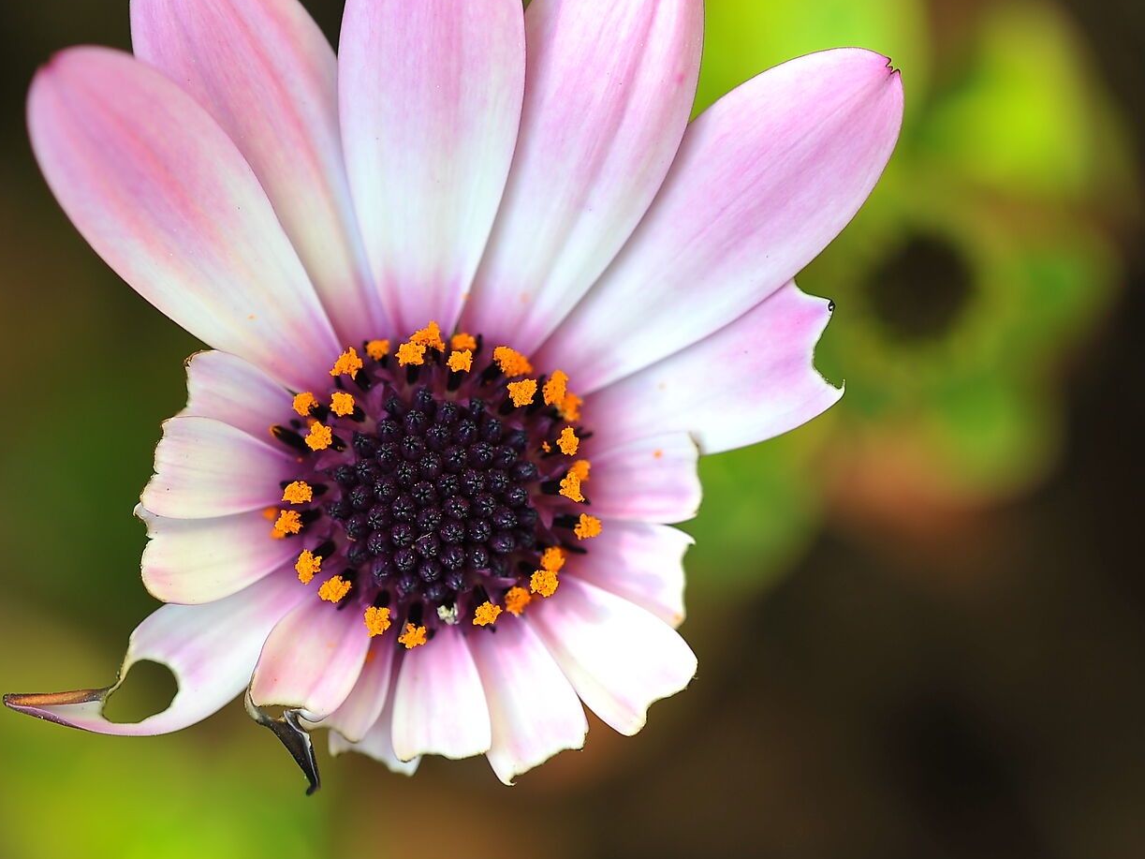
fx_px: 6549
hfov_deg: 10.0
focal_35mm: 198
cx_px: 457
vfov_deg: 7.5
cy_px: 331
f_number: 5.6
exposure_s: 1/320
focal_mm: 105
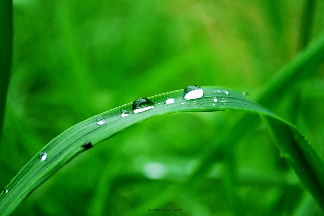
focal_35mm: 82
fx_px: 742
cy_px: 108
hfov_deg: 24.6
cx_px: 162
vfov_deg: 16.5
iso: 1600
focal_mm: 55
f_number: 5.6
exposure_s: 1/1000
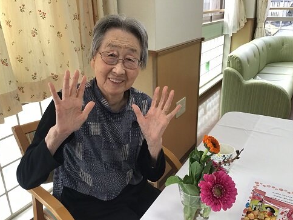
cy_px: 112
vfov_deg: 44.2
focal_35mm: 32
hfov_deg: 56.8
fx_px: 271
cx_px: 143
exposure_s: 1/40
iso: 25
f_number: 2.4
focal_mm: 3.3
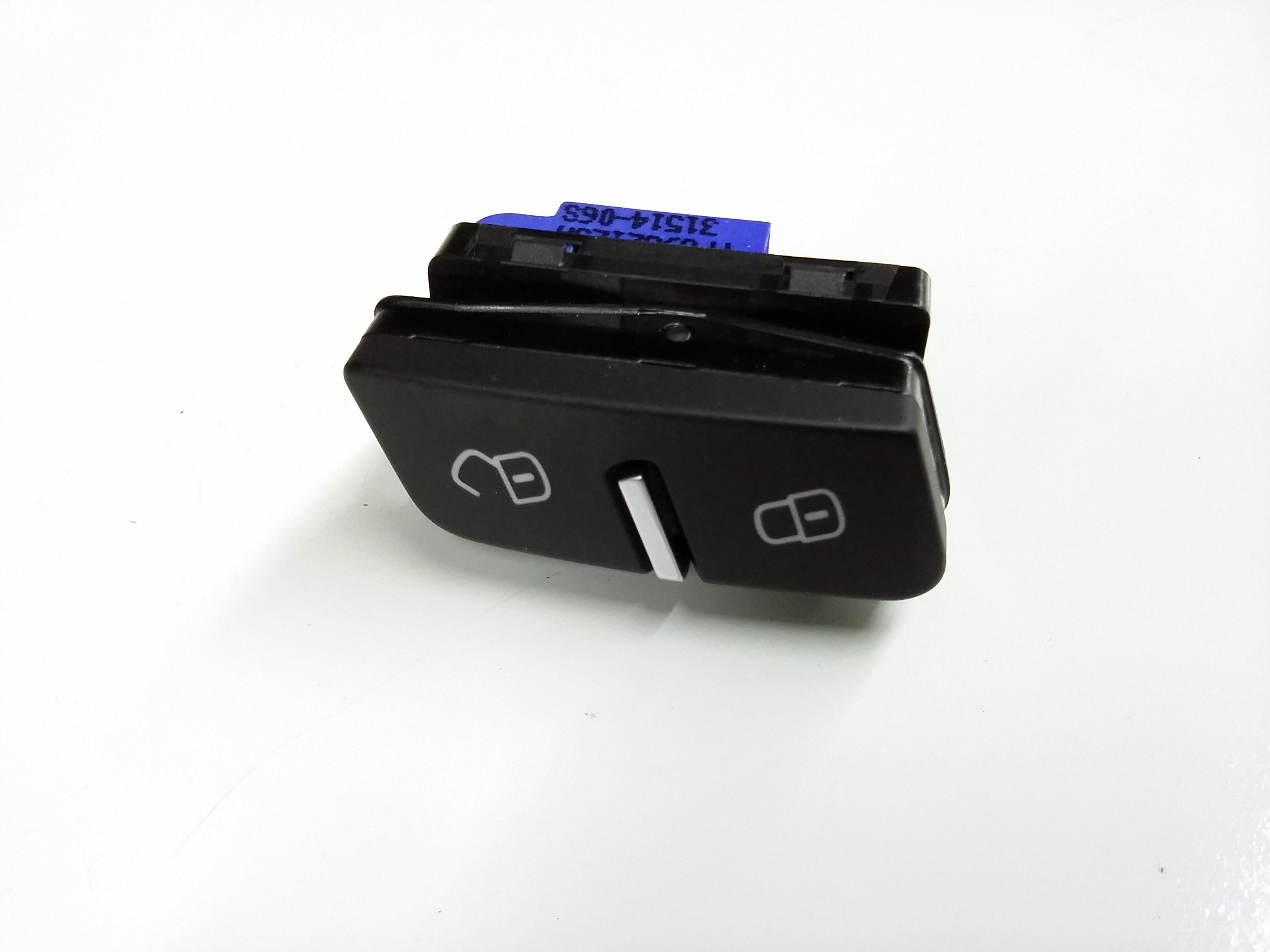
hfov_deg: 56.8
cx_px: 635
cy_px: 476
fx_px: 1174
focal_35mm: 32
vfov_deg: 44.2
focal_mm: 3.4
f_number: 2.4
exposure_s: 1/15
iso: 250
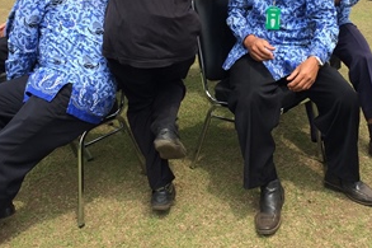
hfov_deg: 34.9
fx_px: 589
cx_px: 225
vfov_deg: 23.4
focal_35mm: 57
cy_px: 54
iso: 32
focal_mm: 4.15
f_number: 2.2
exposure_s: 1/774
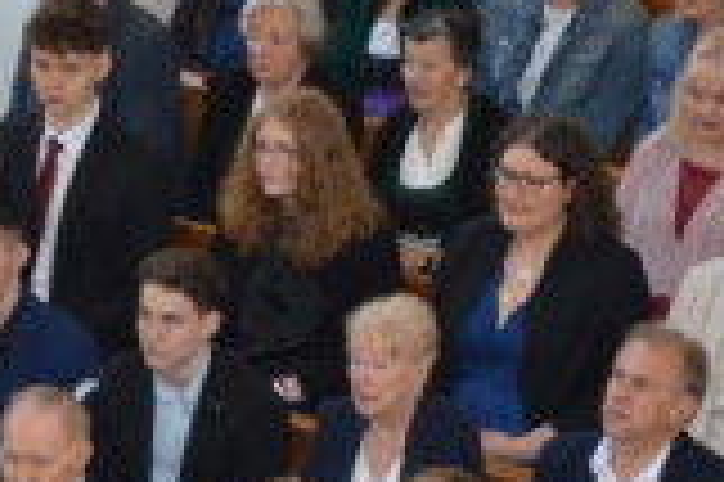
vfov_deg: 5.6
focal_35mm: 239
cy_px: 955
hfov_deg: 8.6
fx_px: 4802
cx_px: 126
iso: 720
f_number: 4.2
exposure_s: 1/60
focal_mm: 32
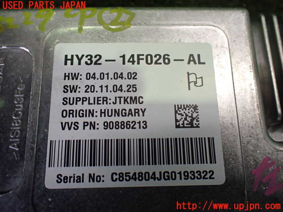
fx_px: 245
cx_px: 142
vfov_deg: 46.8
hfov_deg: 60.0
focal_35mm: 30
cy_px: 106
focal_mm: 5.4
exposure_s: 1/125
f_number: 2.3
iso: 500
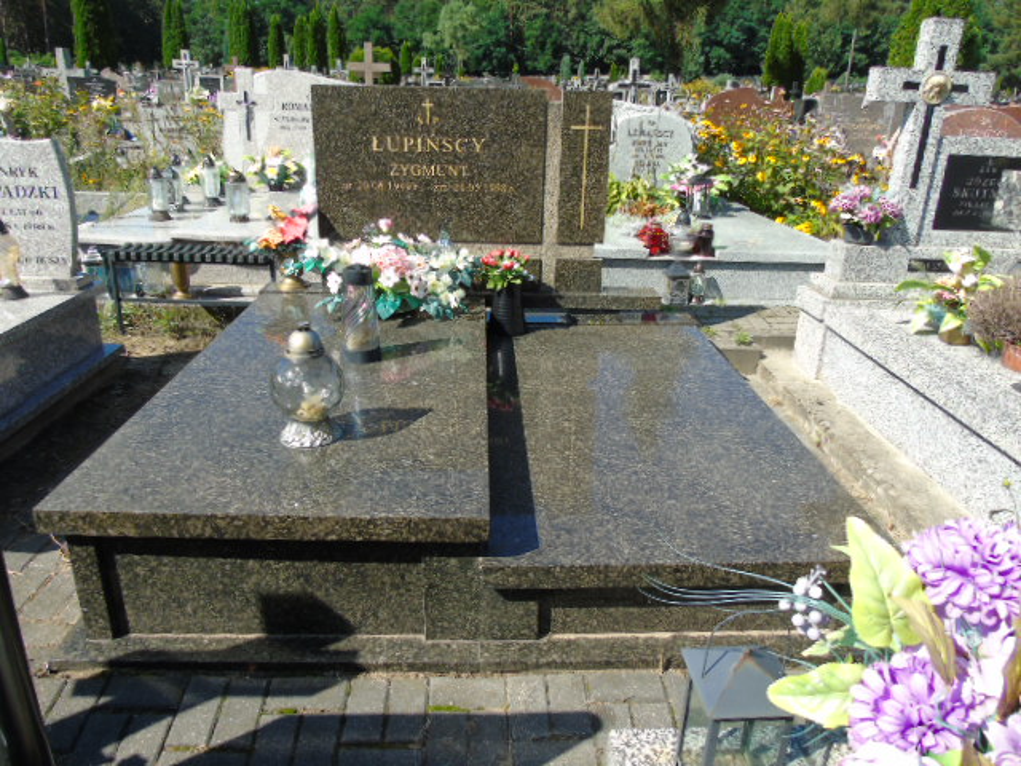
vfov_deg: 54.9
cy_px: 383
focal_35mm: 25
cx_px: 510
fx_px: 737
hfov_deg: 69.4
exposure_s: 1/500
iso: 80
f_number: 3.4
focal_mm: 4.4
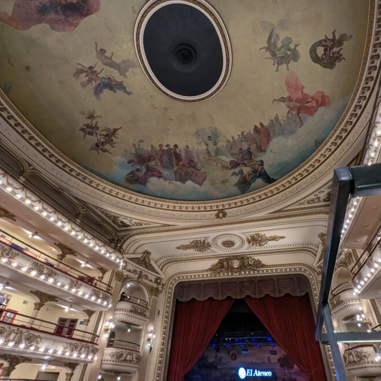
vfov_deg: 80.6
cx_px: 213
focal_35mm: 18
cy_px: 179
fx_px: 224
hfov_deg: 80.4
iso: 135
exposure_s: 1/25
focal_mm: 1.95
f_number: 2.2
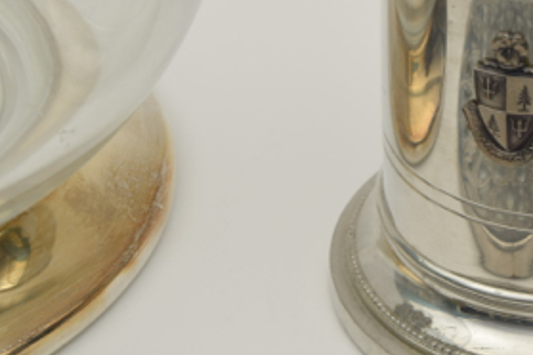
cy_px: 66
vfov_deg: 7.2
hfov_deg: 10.7
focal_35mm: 189
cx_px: 600
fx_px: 2800
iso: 100
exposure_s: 1/125
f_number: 11
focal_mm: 55
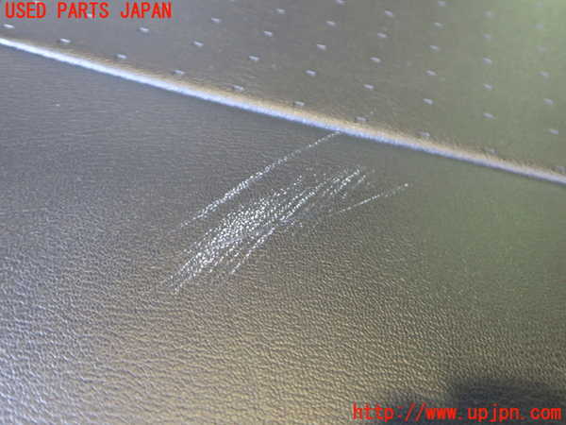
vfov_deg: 46.8
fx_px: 491
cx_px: 283
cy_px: 212
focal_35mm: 30
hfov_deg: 60.0
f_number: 2.3
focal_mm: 5.4
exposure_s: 1/30
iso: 640
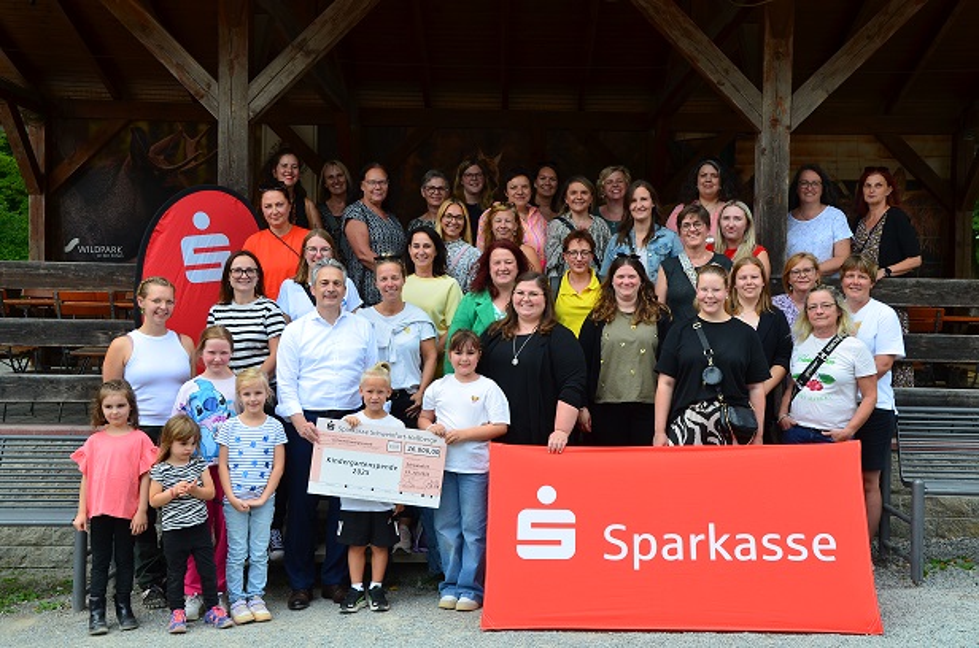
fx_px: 1221
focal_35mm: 45
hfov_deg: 43.7
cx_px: 490
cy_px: 324
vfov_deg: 29.7
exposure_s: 1/80
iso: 200
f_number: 10
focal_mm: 30
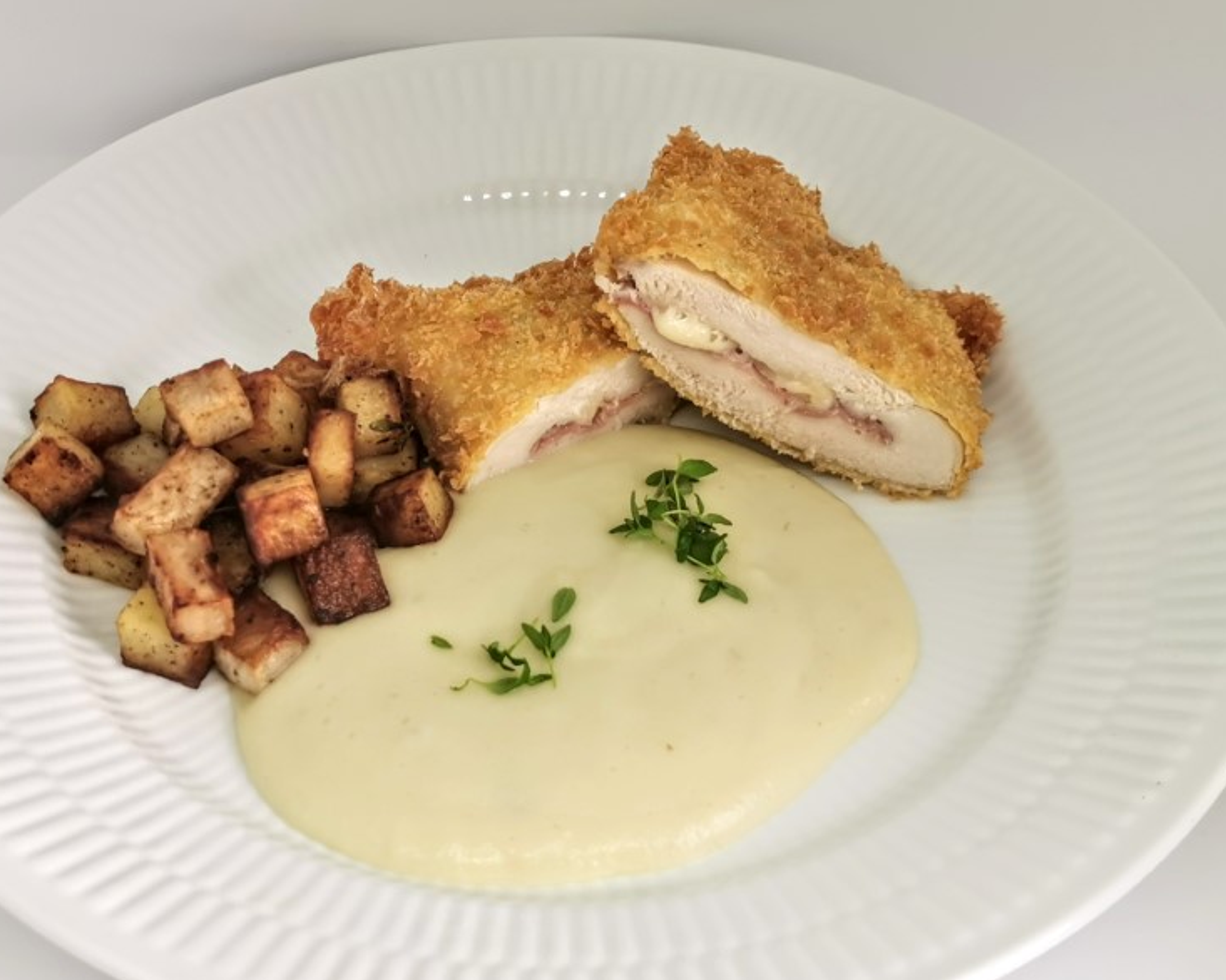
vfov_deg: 30.8
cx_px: 567
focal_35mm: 49
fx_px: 1777
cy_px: 488
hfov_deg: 38.0
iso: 50
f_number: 1.6
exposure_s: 1/163
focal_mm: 5.56
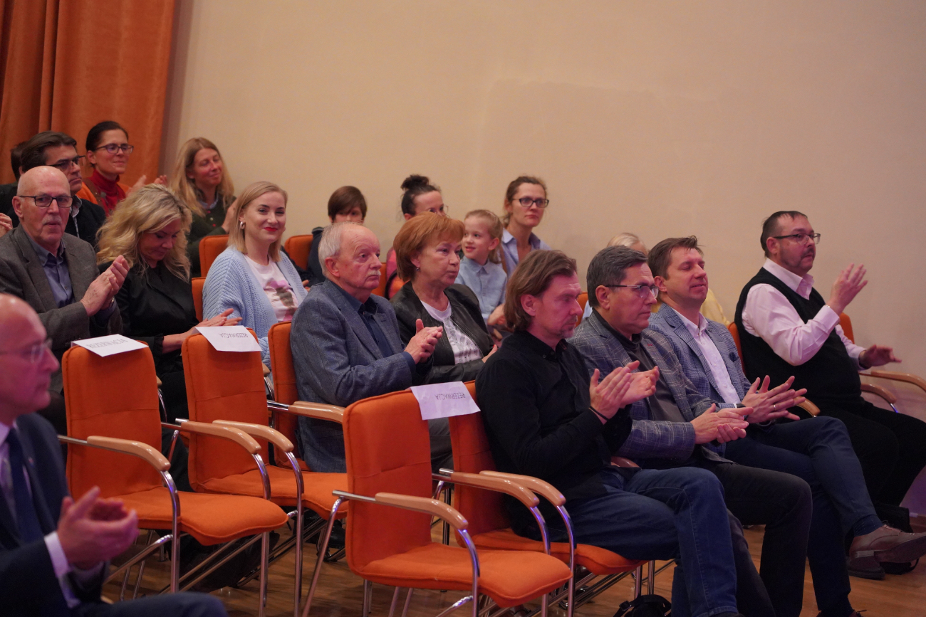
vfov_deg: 13.0
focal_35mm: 105
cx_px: 463
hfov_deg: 19.5
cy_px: 308
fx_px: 2701
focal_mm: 105
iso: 10000
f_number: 4
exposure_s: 1/160
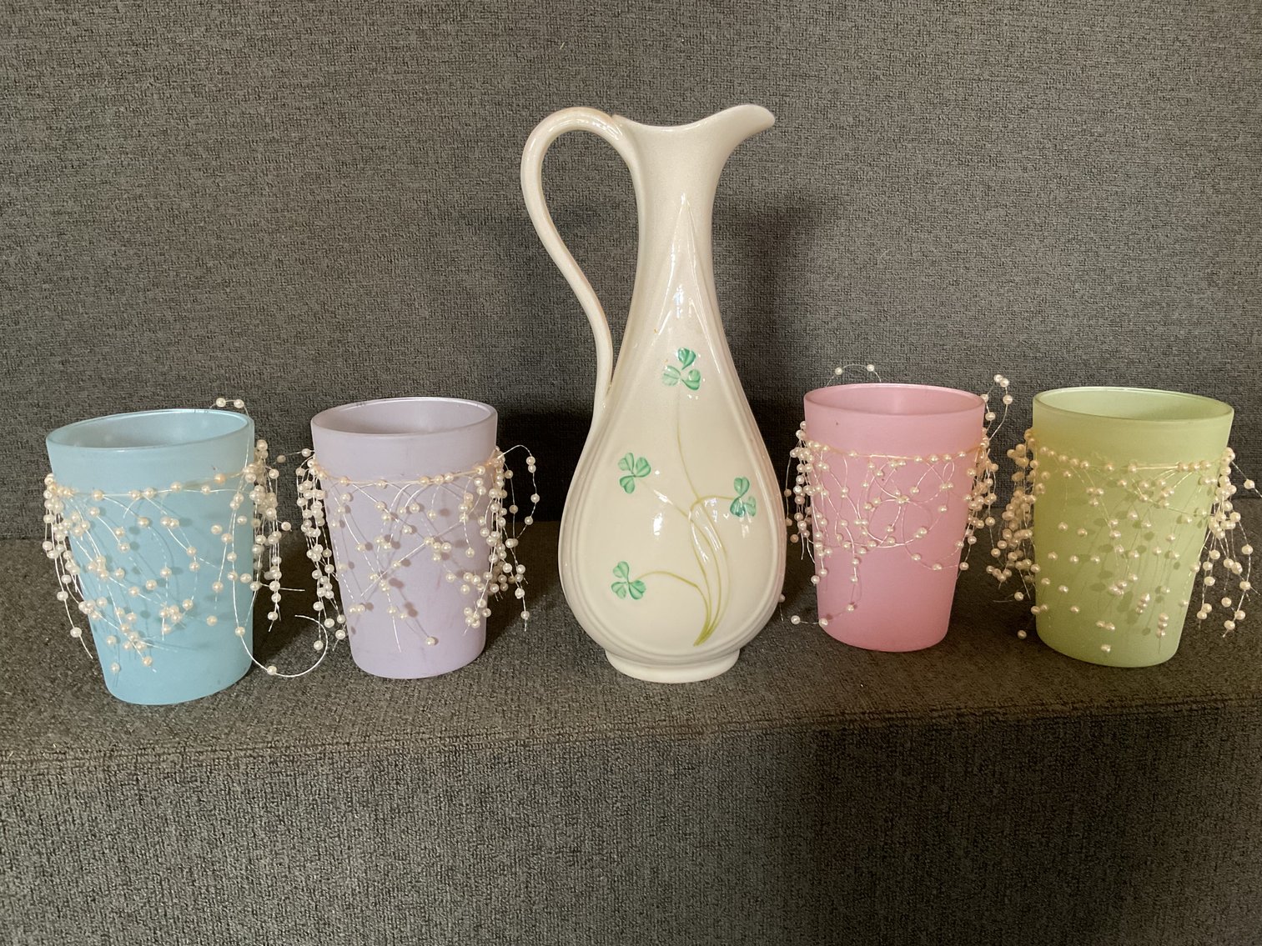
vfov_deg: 48.2
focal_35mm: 29
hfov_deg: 61.7
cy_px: 473
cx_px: 631
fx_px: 1057
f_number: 1.8
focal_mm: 3
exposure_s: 1/50
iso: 160
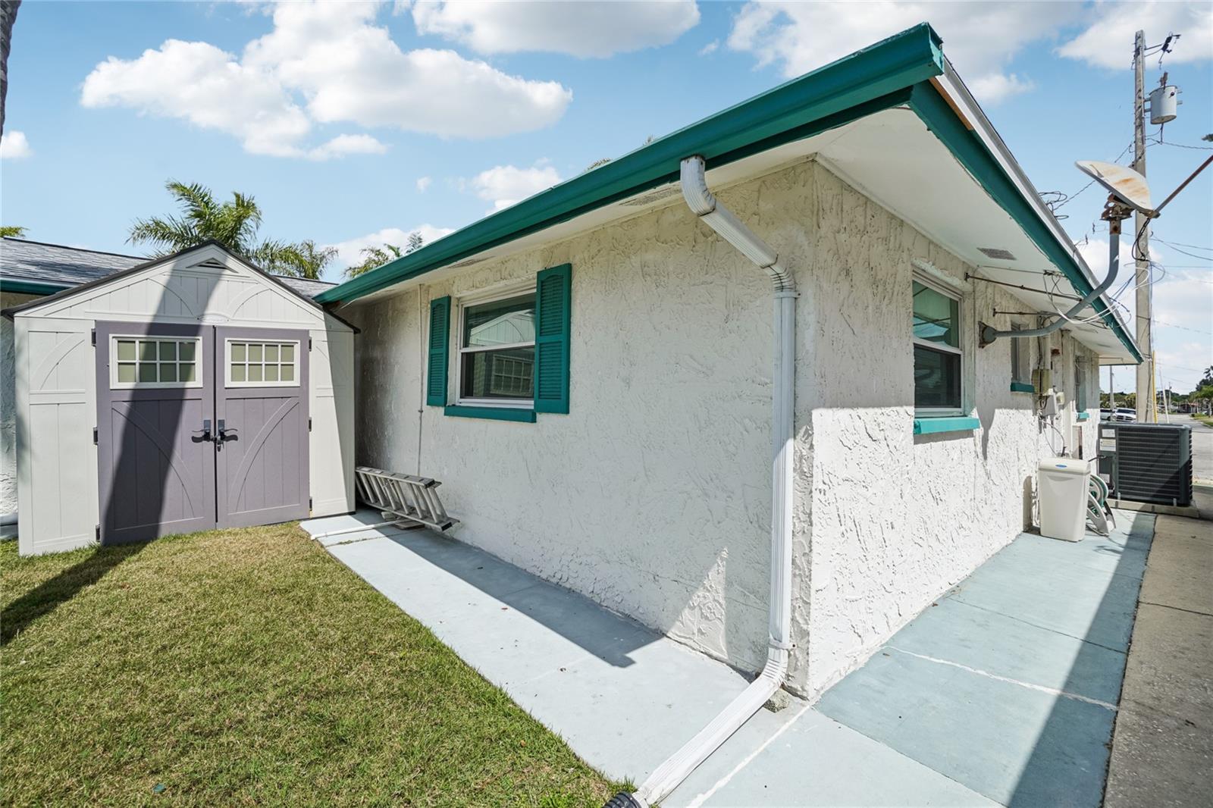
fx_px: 505
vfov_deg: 77.3
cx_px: 606
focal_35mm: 15
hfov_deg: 100.4
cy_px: 404
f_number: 8
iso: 100
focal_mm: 10
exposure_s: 1/350
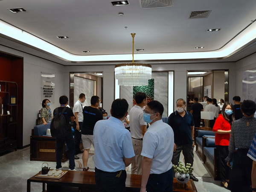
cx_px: 128
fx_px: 200
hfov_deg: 65.3
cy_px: 96
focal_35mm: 27
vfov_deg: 51.4
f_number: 1.9
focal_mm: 6.67
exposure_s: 1/100
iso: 100
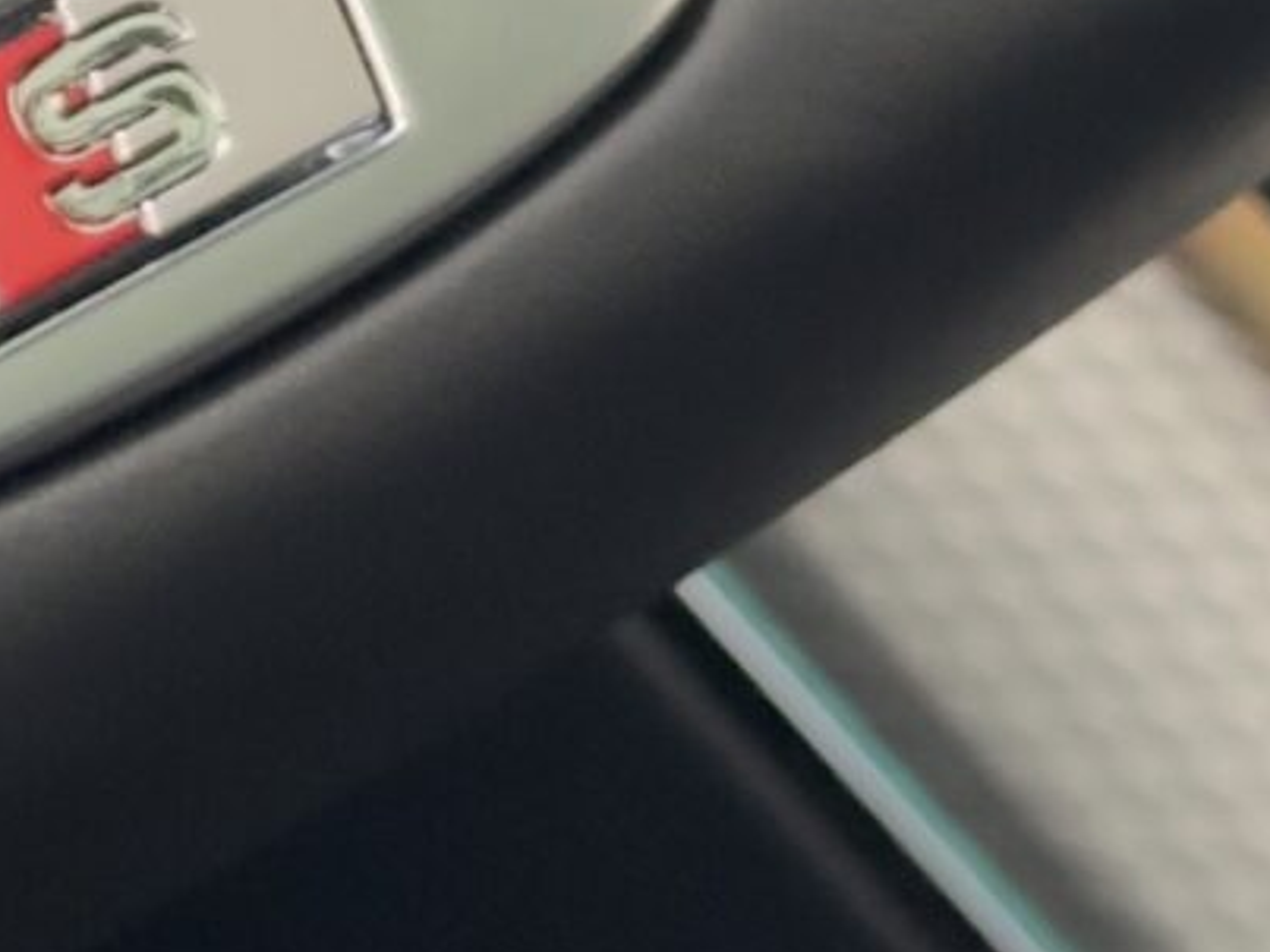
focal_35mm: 305
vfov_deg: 4.7
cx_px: -990
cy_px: -1854
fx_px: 11187
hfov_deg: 6.4
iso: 200
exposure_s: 1/60
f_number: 1.78
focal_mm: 6.86
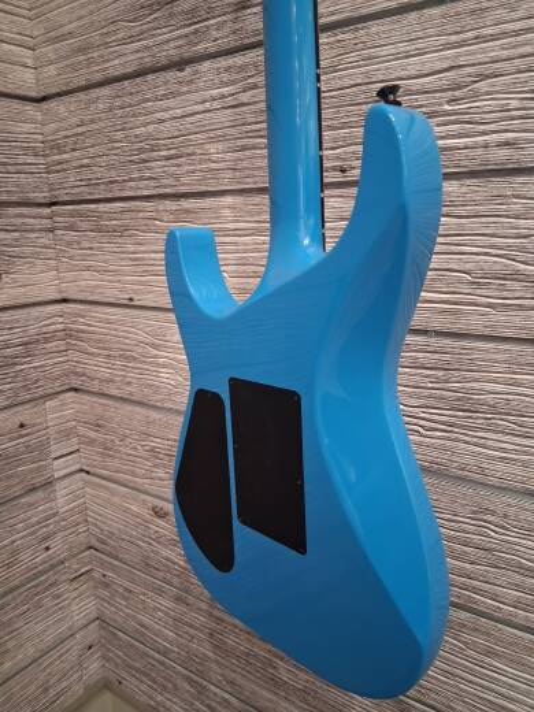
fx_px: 535
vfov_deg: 67.3
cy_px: 356
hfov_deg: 53.1
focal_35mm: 26
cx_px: 267
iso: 640
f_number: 1.8
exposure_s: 1/50
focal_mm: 3.98
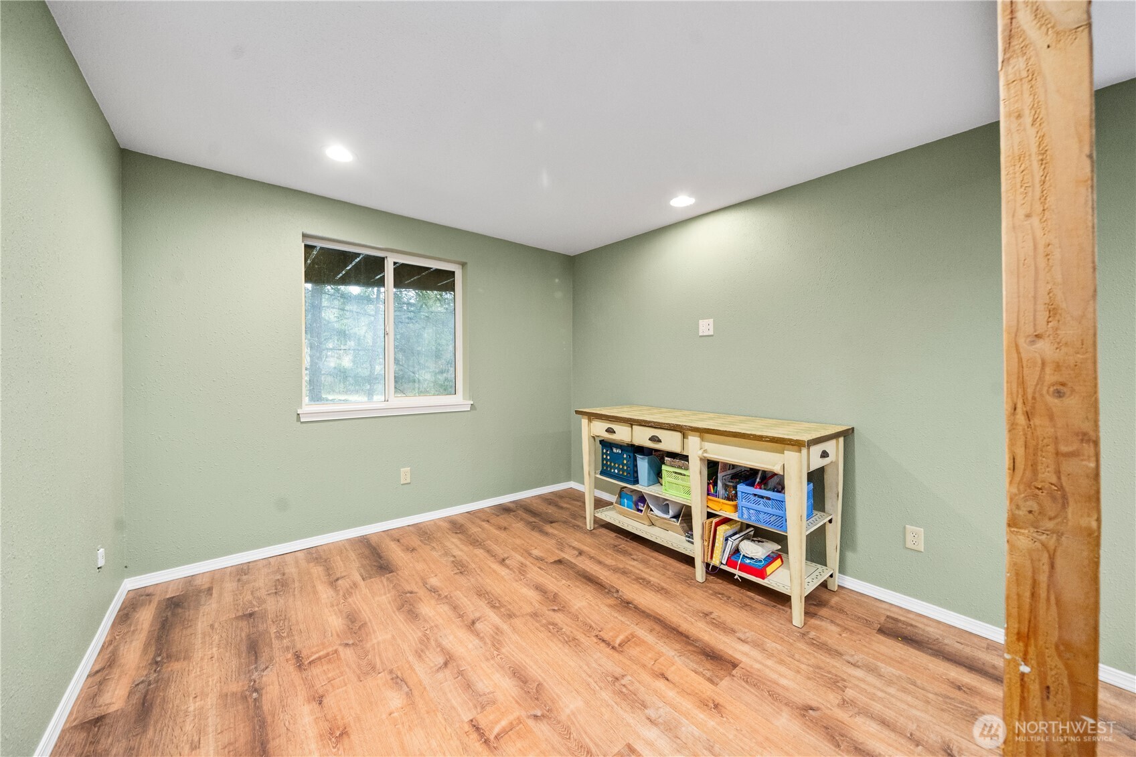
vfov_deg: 90.0
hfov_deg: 112.6
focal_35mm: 12
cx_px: 568
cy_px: 378
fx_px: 379
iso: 1000
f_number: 6.3
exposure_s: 1/10
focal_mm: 12
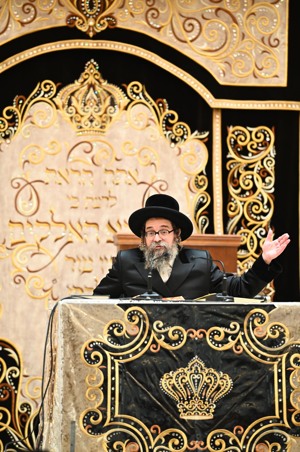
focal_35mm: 200
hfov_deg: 6.9
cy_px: 226
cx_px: 150
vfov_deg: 10.3
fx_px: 2503
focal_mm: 200
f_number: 4.5
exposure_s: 1/160
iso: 2000
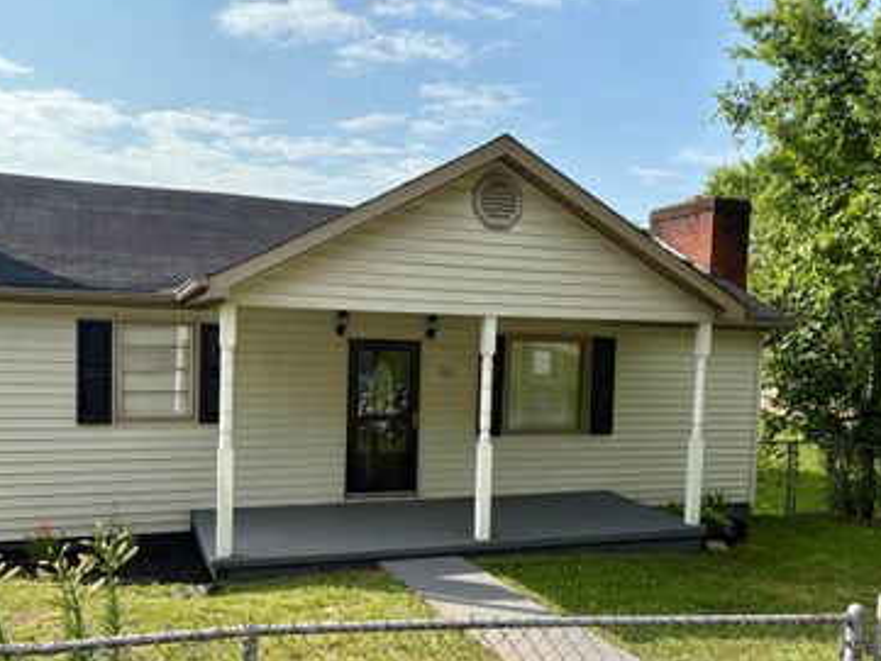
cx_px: 469
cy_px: 399
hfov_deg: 51.3
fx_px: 917
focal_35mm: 36
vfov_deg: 39.5
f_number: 1.6
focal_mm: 5.96
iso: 64
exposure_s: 1/3831
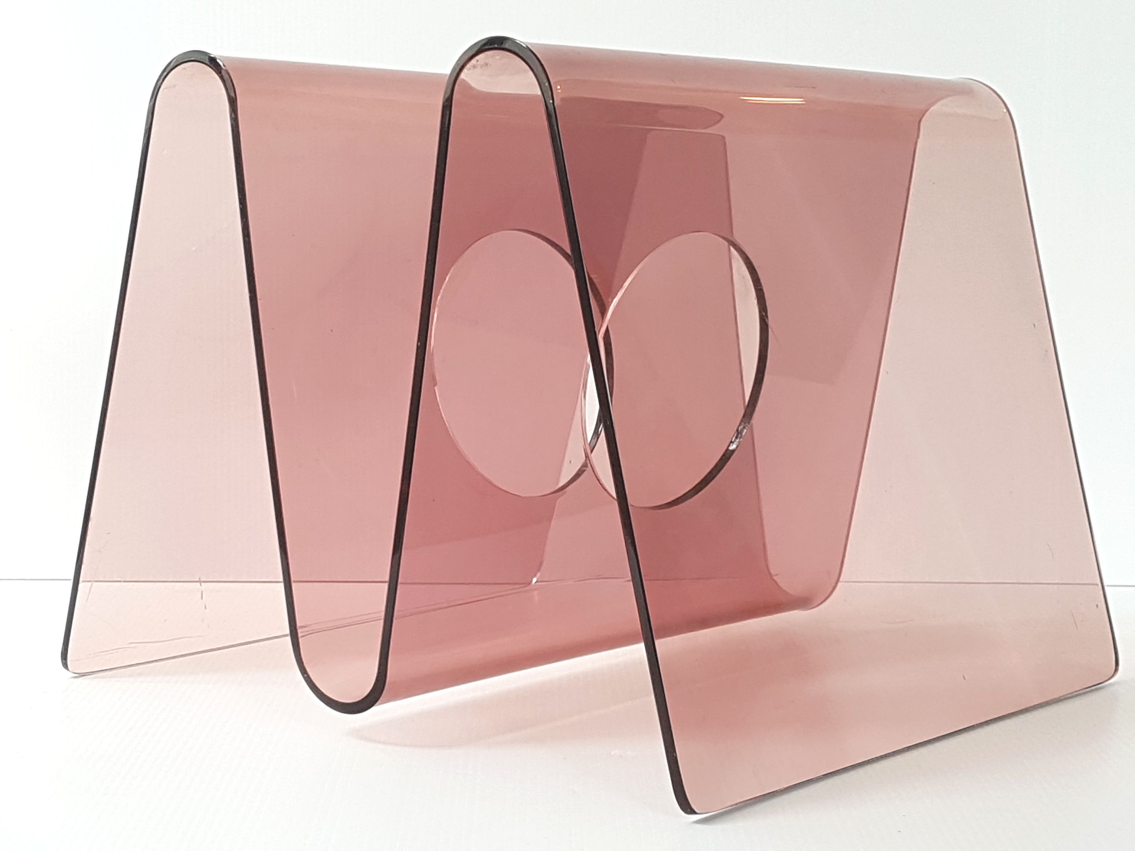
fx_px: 852
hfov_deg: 67.3
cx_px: 568
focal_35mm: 26
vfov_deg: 53.1
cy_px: 426
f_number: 1.7
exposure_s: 1/167
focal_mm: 4.2
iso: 50
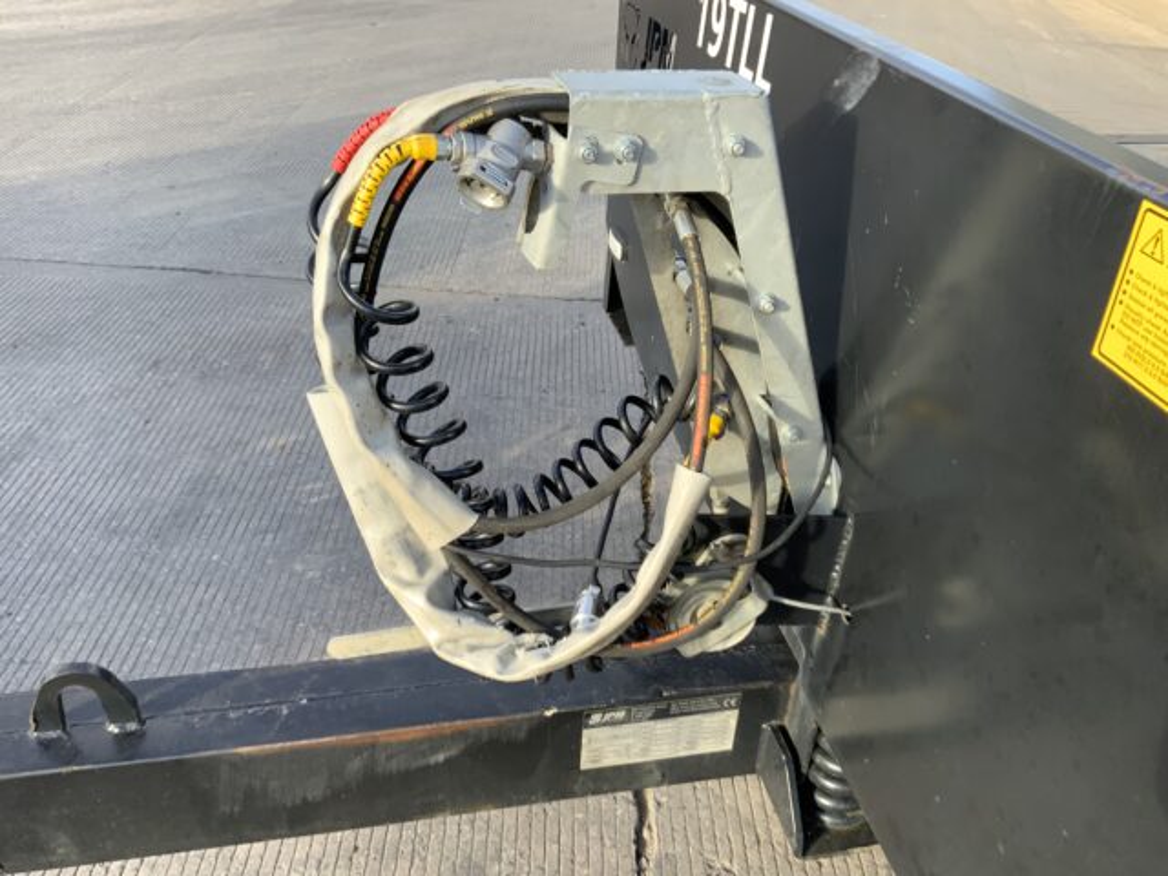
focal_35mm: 29
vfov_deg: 48.2
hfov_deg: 61.7
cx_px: 584
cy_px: 438
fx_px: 979
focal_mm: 3
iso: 16
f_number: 1.8
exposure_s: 1/215
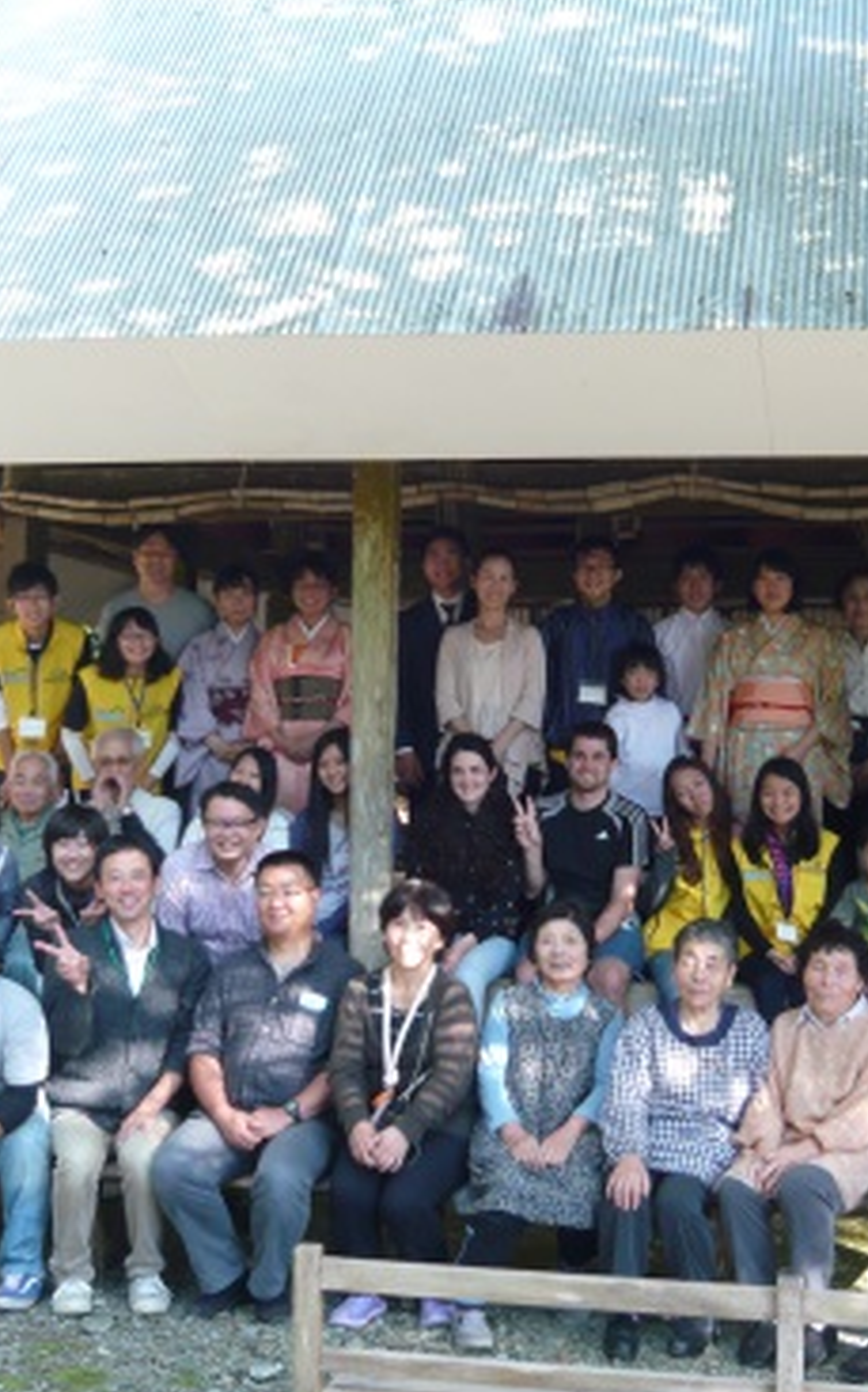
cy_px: 704
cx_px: 595
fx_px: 1970
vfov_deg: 38.9
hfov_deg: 24.7
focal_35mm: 52
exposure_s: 1/40
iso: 100
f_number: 3.1
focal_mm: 5.8
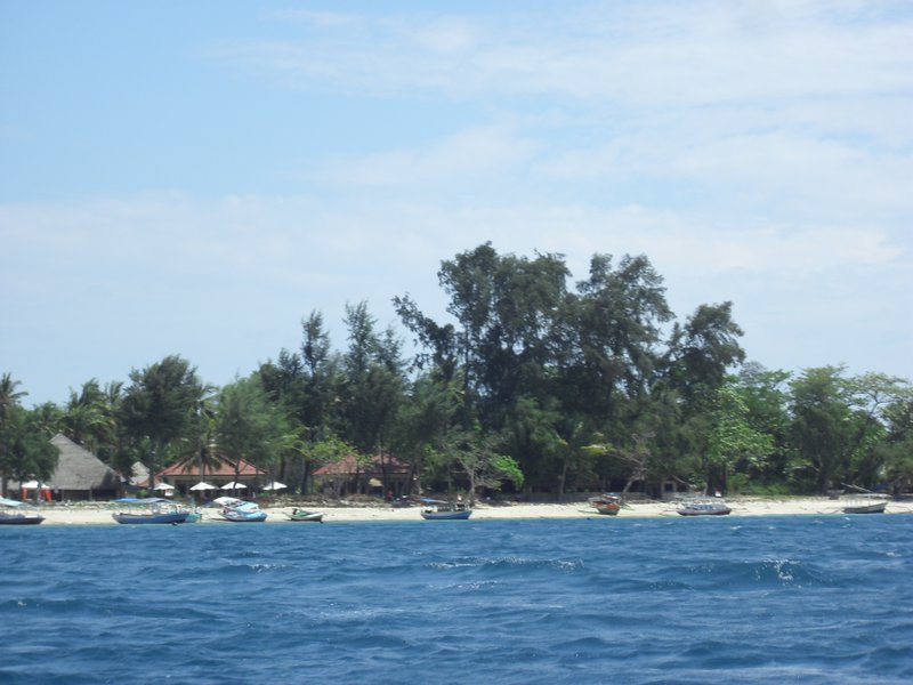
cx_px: 456
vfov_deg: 13.1
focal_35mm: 113
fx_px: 2980
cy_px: 342
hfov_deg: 17.4
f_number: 14.7
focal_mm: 18.6
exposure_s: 1/80
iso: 100
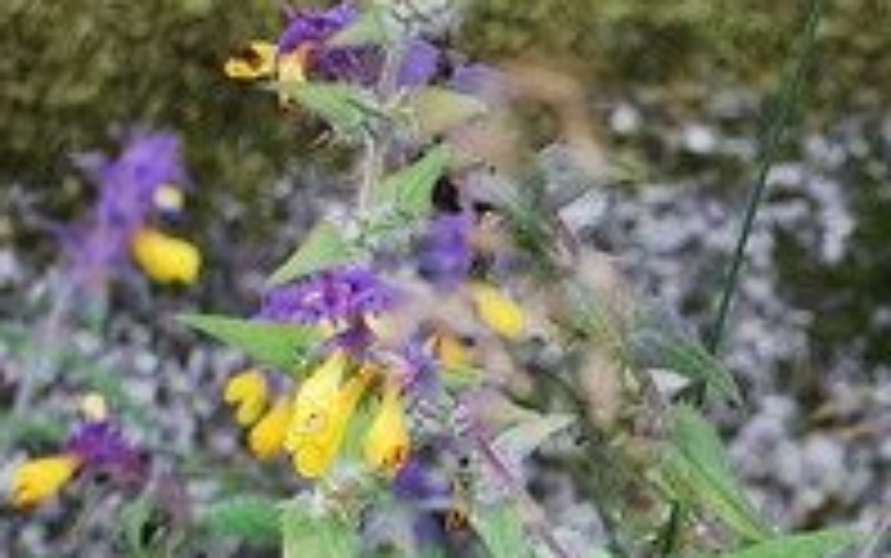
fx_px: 4689
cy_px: 1006
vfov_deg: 6.7
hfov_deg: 10.5
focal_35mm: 193
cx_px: 1328
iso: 140
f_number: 5.6
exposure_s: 1/125
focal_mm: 26
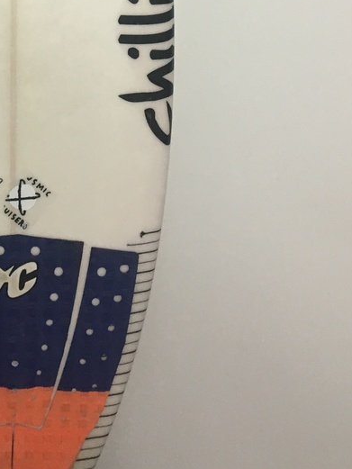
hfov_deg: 19.1
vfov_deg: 24.2
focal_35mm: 76
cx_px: 56
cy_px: -32
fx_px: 1030
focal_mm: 4.15
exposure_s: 1/33
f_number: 2.2
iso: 50
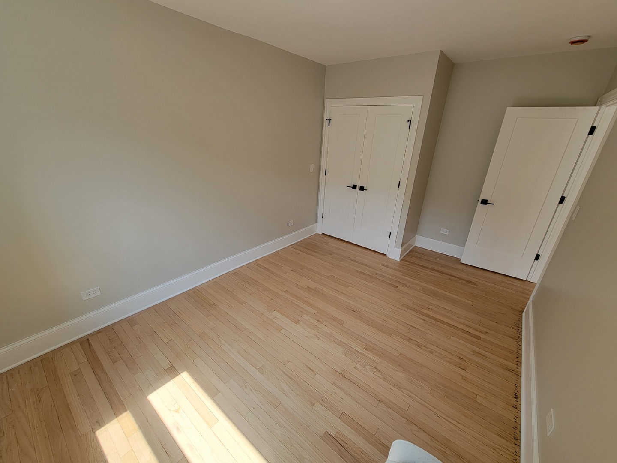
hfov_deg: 106.2
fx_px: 232
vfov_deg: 89.9
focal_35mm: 13
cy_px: 232
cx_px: 308
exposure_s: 1/135
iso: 50
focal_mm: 2.2
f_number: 2.2
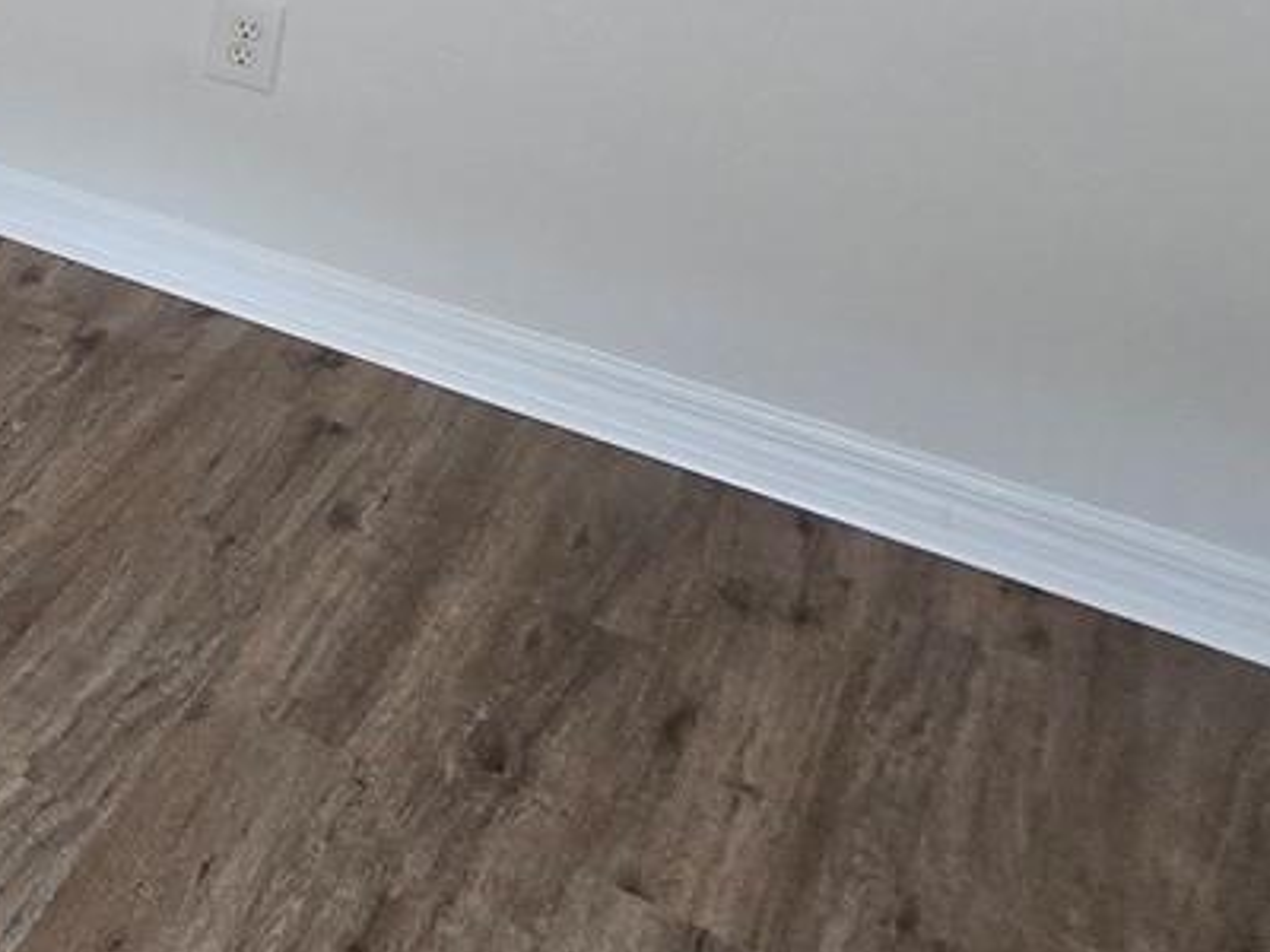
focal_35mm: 52
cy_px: -365
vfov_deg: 23.8
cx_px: -1010
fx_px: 1908
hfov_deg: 22.2
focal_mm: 2.2
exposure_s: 1/60
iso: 200
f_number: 2.2
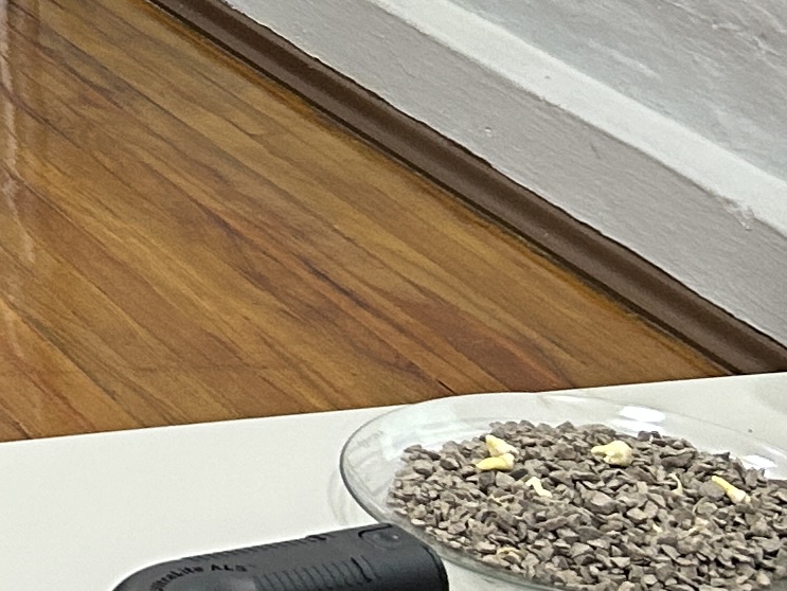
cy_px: -146
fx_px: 3207
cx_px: -687
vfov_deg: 10.3
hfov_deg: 12.6
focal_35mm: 141
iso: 160
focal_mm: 5.7
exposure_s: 1/60
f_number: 1.5
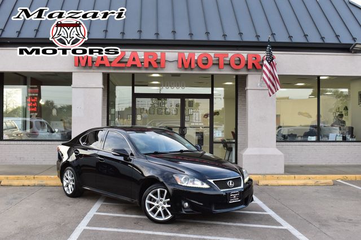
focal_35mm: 42
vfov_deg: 31.9
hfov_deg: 46.4
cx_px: 180
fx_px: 421
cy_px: 120
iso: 400
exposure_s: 1/80
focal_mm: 28
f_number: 8
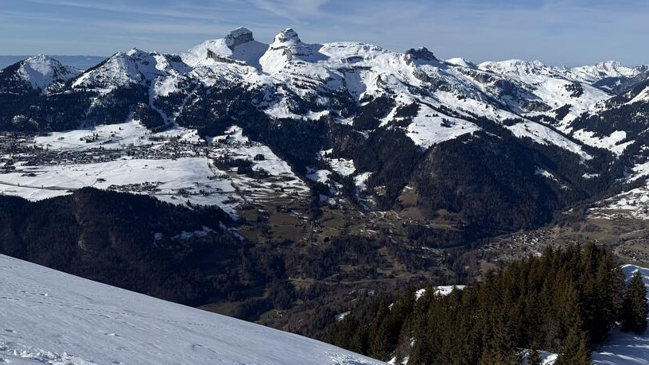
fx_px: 568
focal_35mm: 33
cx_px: 303
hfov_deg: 59.4
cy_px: 146
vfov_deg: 35.5
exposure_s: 1/9091
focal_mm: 6.76
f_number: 1.78
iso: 80
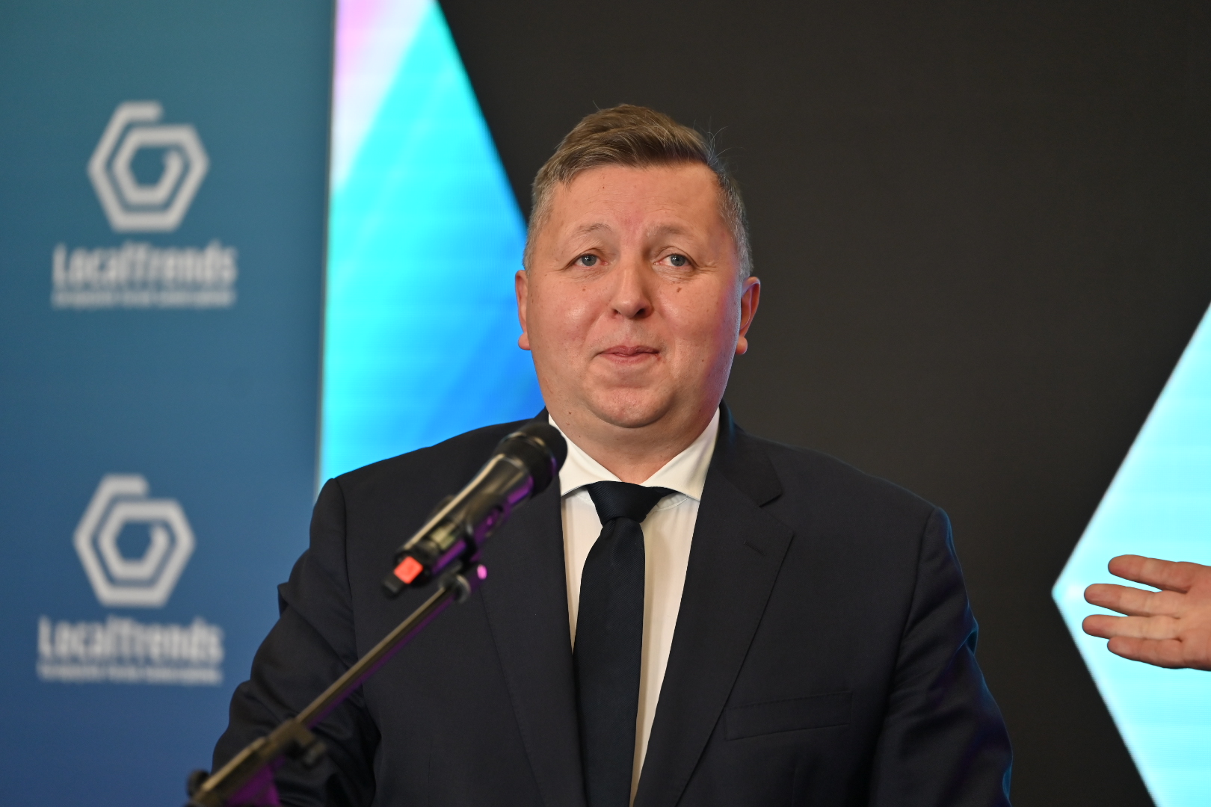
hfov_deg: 11.4
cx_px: 606
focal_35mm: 180
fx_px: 6055
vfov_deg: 7.6
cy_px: 404
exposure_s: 1/200
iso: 640
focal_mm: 180
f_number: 2.8
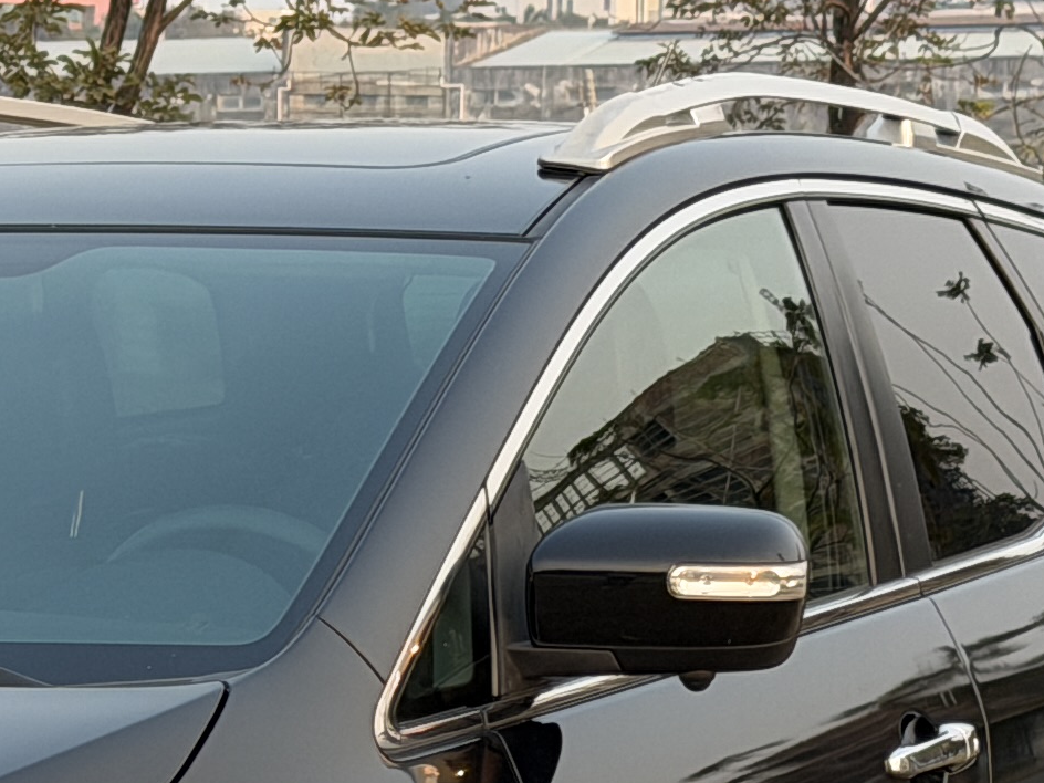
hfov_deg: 9.5
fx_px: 6183
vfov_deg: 7.2
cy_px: 949
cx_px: -161
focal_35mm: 205
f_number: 1.78
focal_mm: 6.76
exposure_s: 1/422
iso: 64
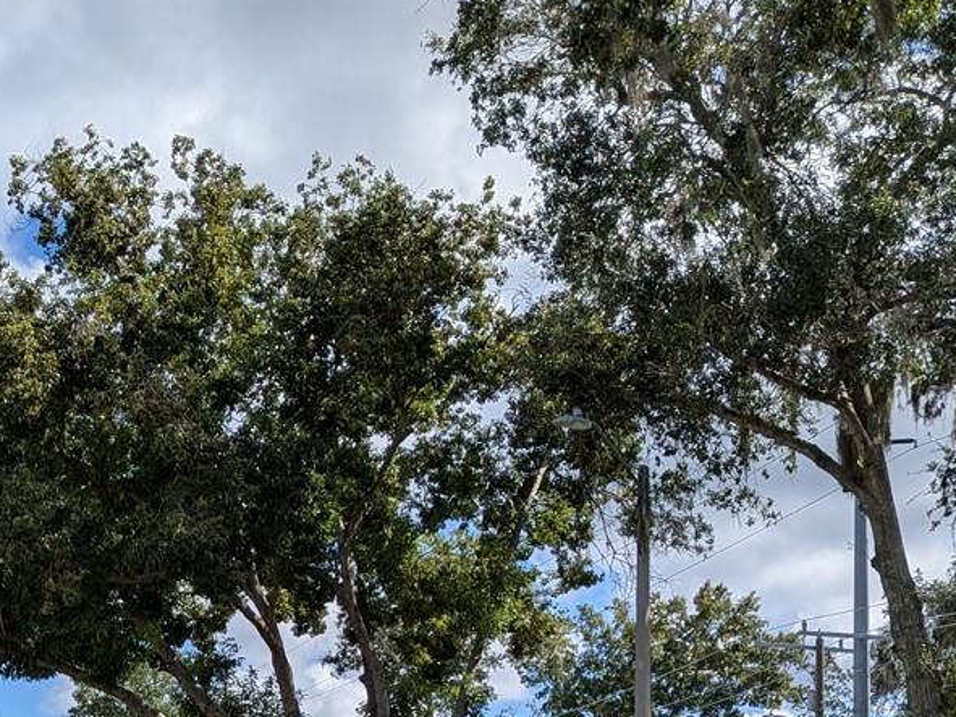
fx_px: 1795
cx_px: 92
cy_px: 937
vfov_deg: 20.6
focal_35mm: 65
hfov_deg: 28.6
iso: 29
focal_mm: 4.53
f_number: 1.7
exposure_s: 1/2506
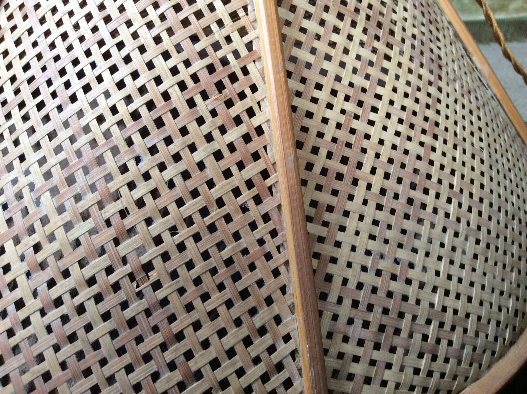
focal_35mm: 32
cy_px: 197
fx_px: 486
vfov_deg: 44.1
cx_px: 264
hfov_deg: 56.9
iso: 100
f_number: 2.4
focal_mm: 3.3
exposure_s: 1/25
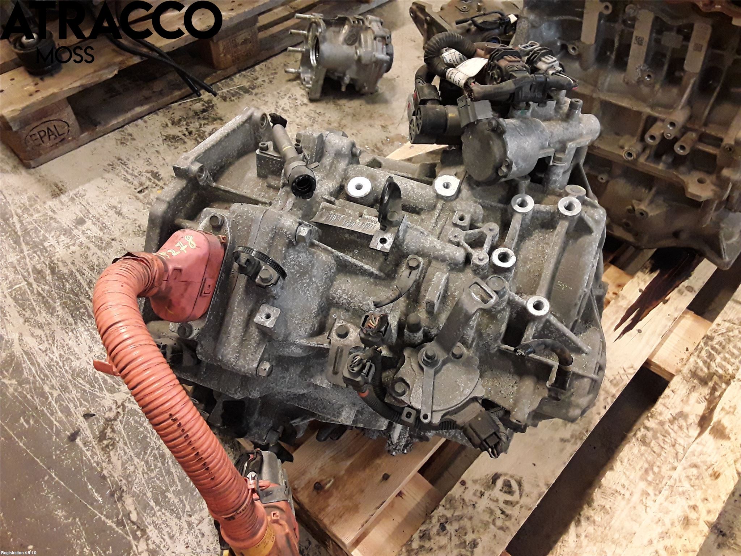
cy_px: 278
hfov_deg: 63.4
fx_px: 599
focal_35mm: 28
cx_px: 370
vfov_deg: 49.7
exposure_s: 1/50
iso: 250
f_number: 1.9
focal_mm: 2.91
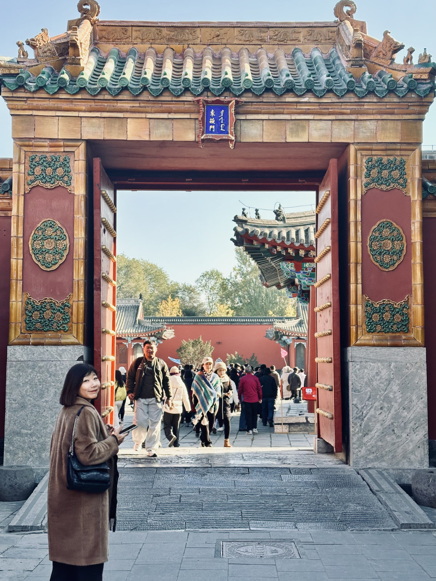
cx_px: 218
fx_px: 806
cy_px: 290
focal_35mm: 48
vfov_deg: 39.7
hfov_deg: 30.3
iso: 64
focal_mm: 6.9
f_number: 1.8
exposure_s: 1/880
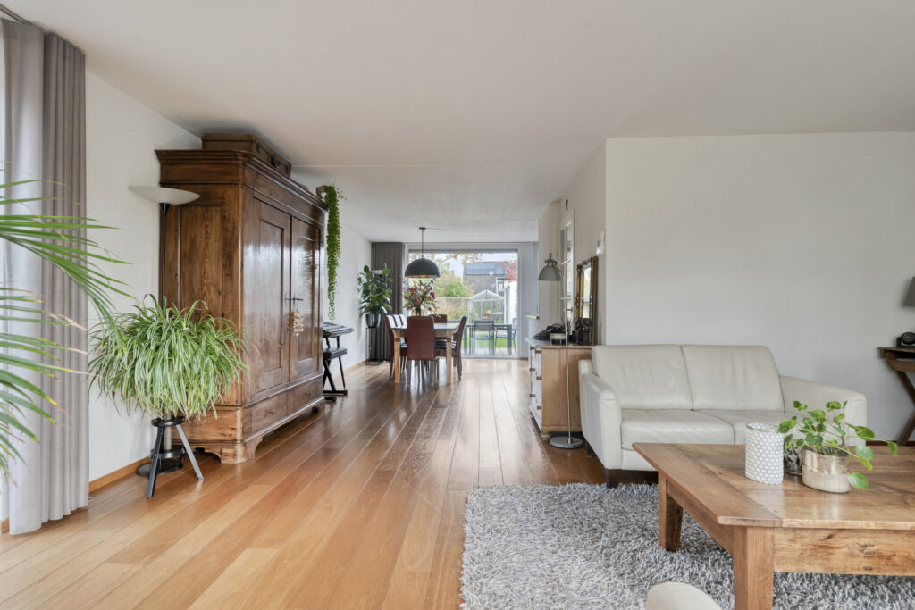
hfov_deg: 90.0
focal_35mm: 18
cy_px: 305
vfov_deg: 67.4
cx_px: 458
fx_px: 458
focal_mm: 18
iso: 200
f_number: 8
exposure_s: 1/13
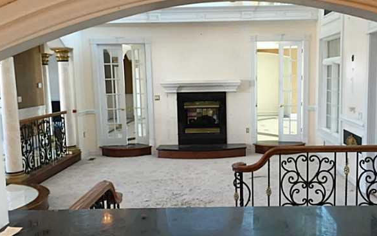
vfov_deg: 30.5
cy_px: 132
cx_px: 223
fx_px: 431
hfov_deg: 47.0
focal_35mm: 42
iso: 64
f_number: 2.2
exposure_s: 1/15
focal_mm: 4.15
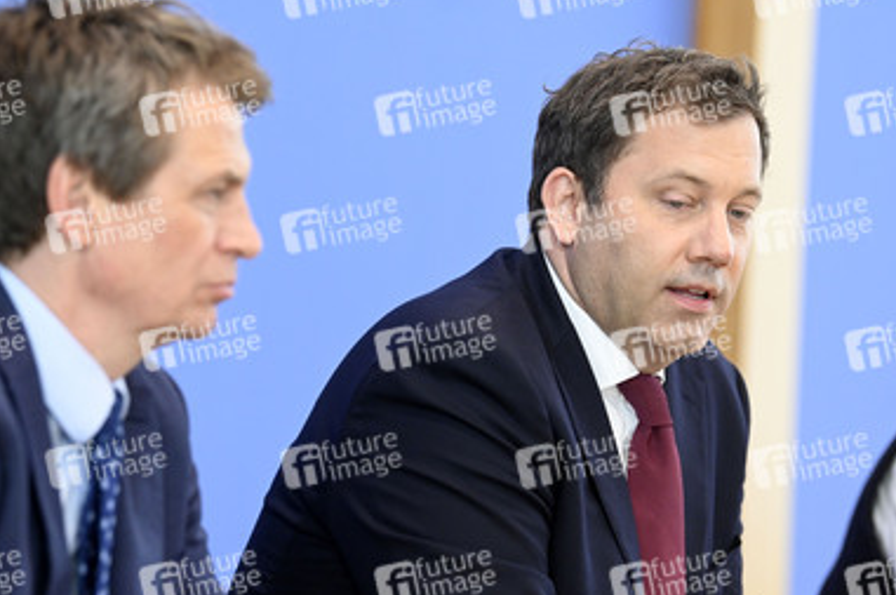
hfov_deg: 12.8
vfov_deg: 8.6
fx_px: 3977
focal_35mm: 160
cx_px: 373
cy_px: 285
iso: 4000
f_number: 4
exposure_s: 1/1250
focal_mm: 135
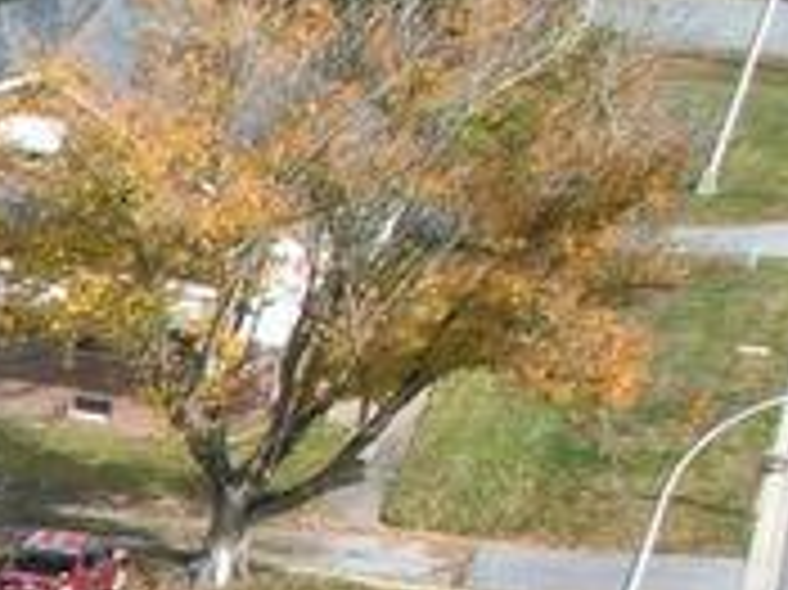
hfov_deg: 8.3
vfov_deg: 7.8
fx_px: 3958
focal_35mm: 174
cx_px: -2049
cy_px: 1540
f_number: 2.8
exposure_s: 1/1000
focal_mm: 8.38
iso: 100
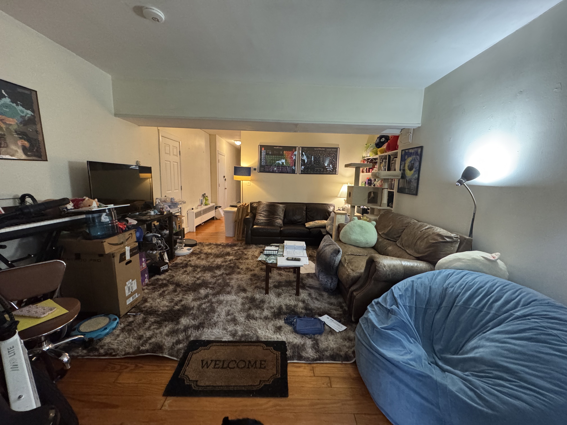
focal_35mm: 14
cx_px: 284
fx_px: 229
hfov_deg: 102.1
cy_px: 212
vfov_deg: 85.7
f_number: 2.2
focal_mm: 2.22
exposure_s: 1/60
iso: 800
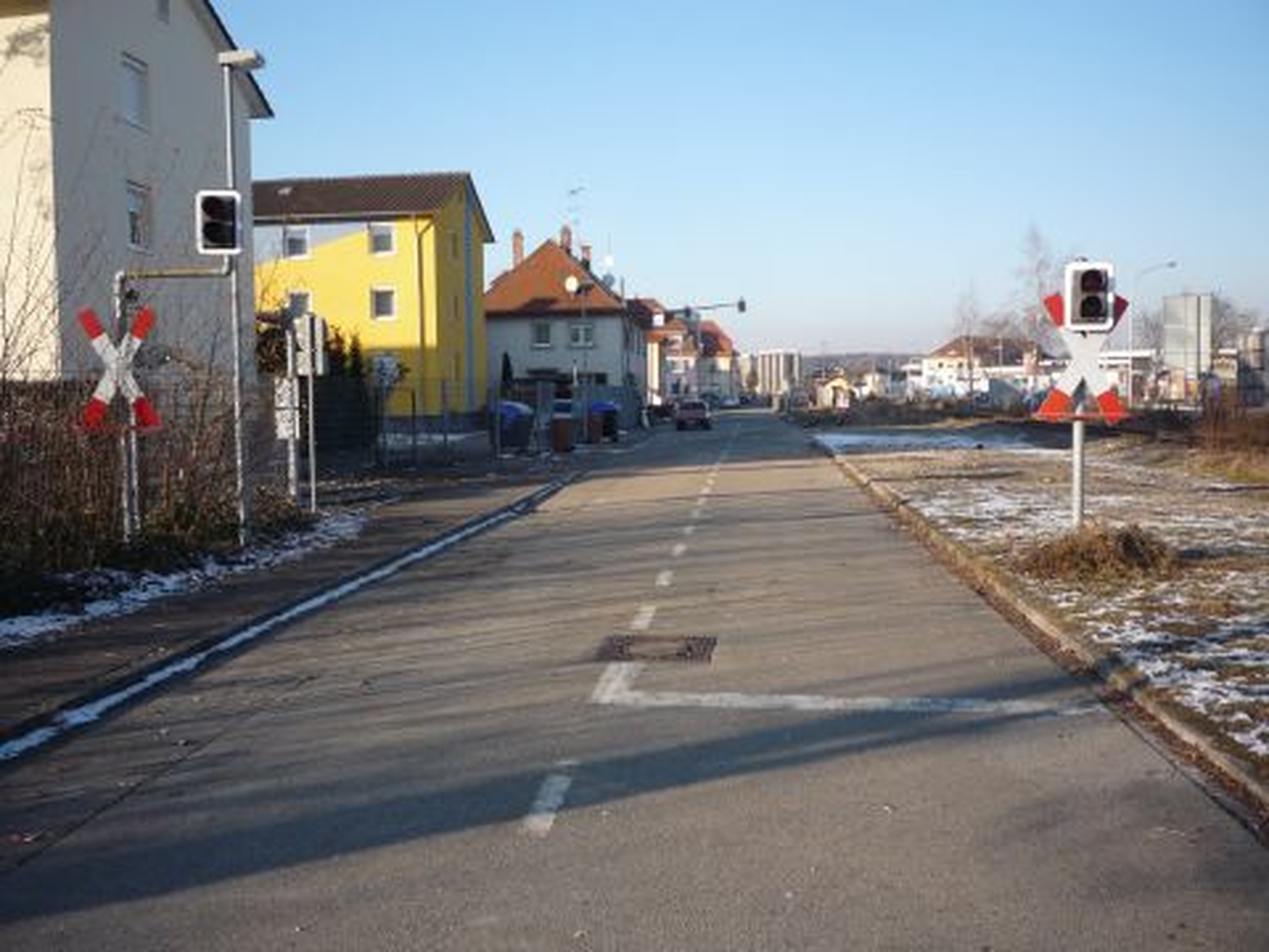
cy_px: 476
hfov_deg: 56.8
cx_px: 634
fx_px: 1173
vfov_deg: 44.2
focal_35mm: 32
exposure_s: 1/320
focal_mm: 5.2
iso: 100
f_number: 4
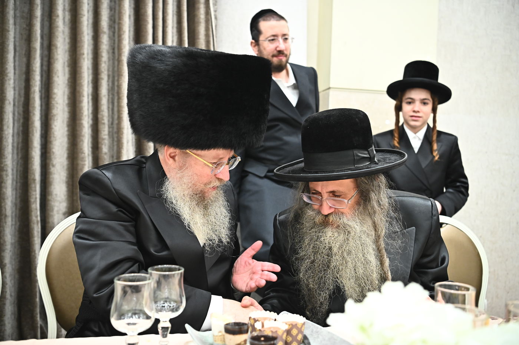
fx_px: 504
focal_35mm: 35
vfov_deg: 37.8
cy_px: 172
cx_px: 260
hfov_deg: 54.5
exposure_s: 1/200
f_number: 3.2
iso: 3200
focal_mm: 35
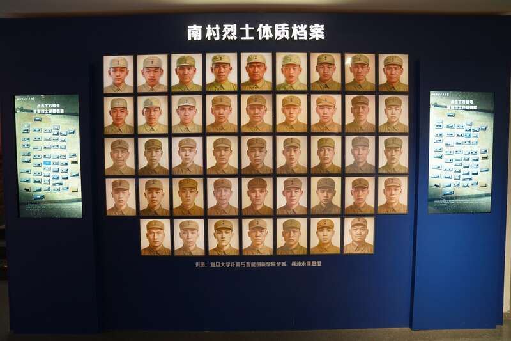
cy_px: 170
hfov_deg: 73.8
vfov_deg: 53.1
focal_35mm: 24
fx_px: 341
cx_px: 256
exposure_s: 1/100
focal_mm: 24
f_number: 2.8
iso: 1600
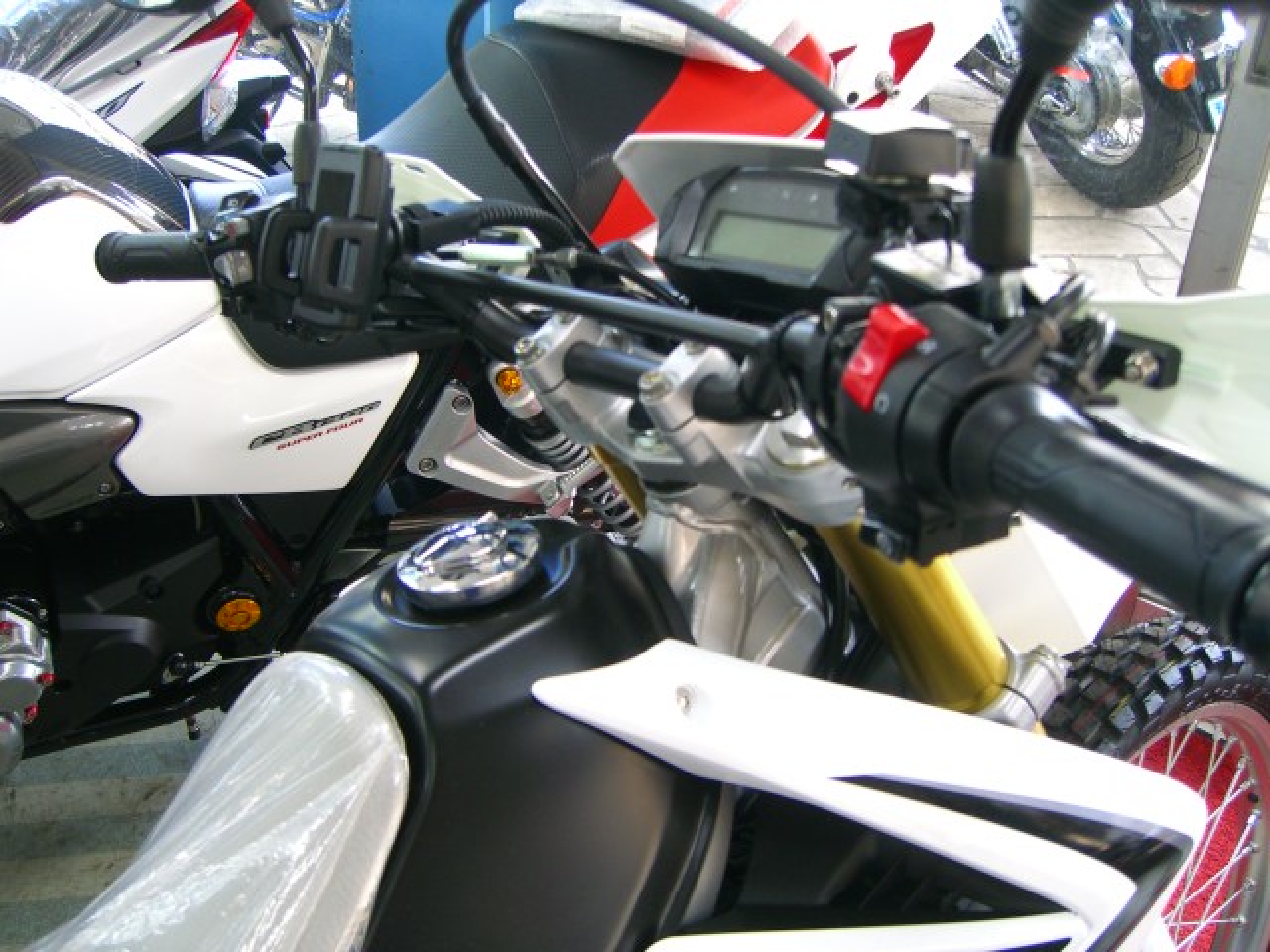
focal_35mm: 38
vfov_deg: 37.7
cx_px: 635
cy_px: 476
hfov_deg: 49.0
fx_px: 1394
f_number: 2.8
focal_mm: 7.9
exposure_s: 1/25
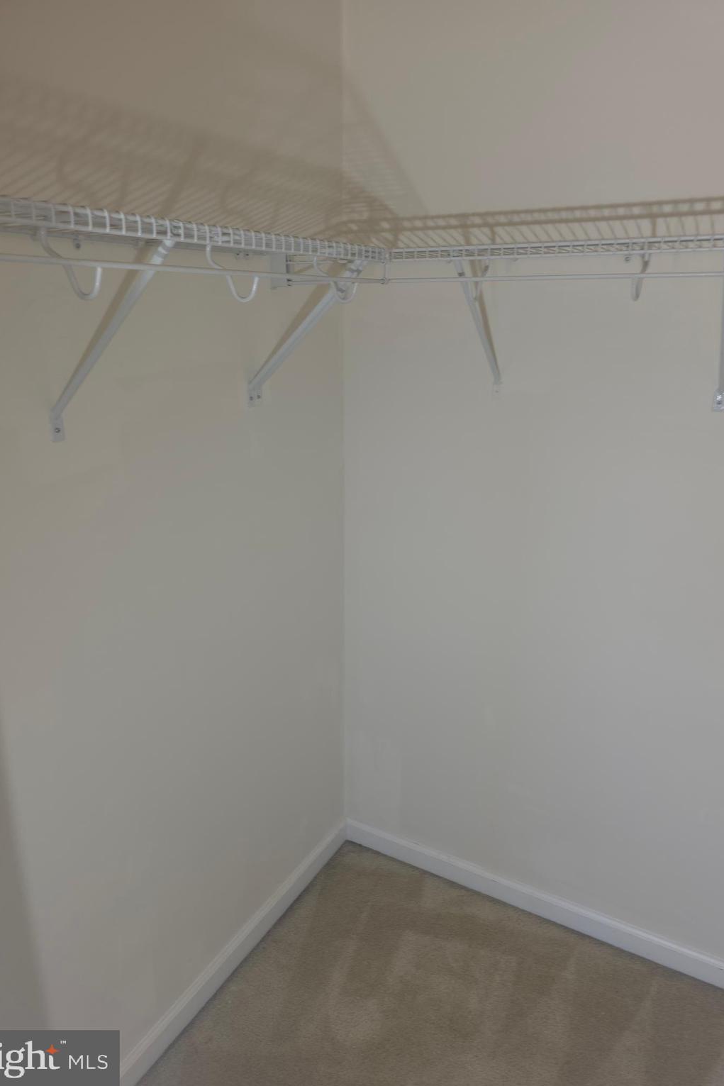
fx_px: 724
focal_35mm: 24
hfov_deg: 53.1
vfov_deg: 73.7
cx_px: 351
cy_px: 543
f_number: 1.7
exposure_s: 1/60
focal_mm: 6.3
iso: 25
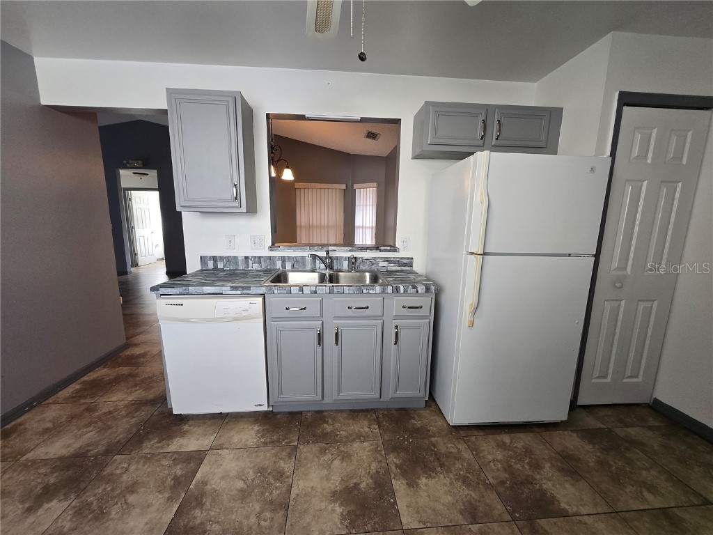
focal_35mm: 13
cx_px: 356
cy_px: 268
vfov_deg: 89.9
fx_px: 268
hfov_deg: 106.2
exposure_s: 1/60
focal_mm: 1.7
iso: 160
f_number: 2.2
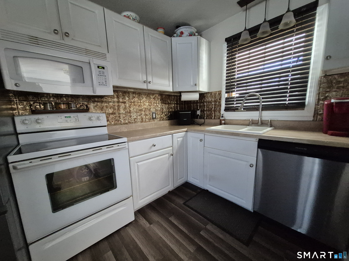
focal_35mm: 13
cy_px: 130
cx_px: 174
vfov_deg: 89.9
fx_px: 131
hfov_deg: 106.2
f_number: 2.2
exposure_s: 1/60
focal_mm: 1.74
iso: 1250
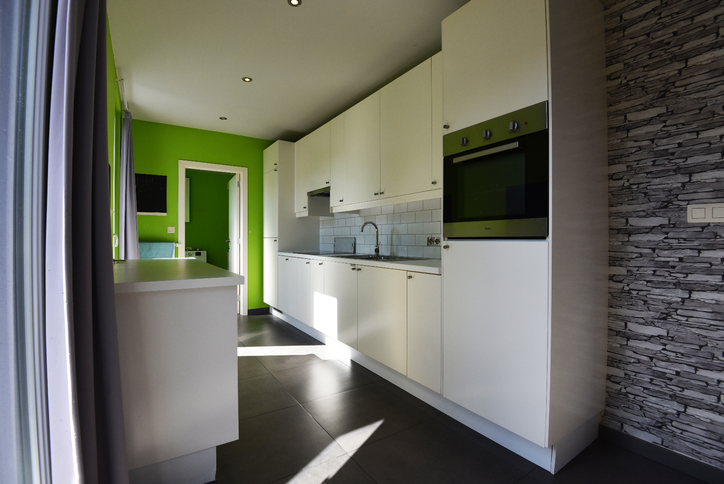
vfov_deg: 73.8
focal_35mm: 16
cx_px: 362
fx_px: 322
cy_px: 242
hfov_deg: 96.7
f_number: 7.1
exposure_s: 1/200
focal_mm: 16
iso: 400
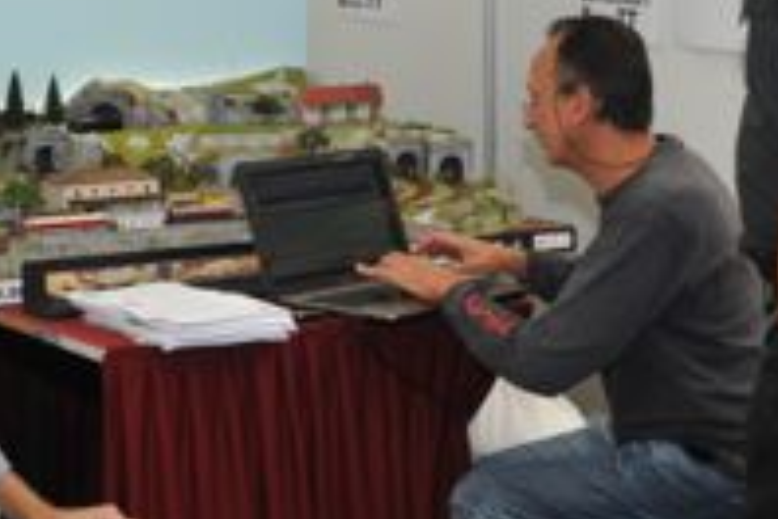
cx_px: 432
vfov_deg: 11.1
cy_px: 51
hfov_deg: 16.6
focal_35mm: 123
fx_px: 2658
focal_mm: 38
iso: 640
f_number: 8
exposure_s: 1/50
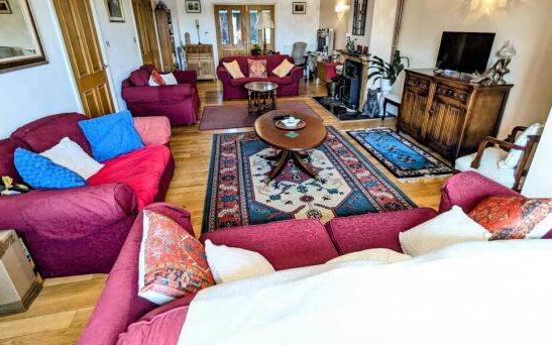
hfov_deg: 91.1
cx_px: 282
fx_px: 271
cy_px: 138
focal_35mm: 18
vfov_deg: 64.4
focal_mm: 2.35
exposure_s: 1/33.3
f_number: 2.2
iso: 138
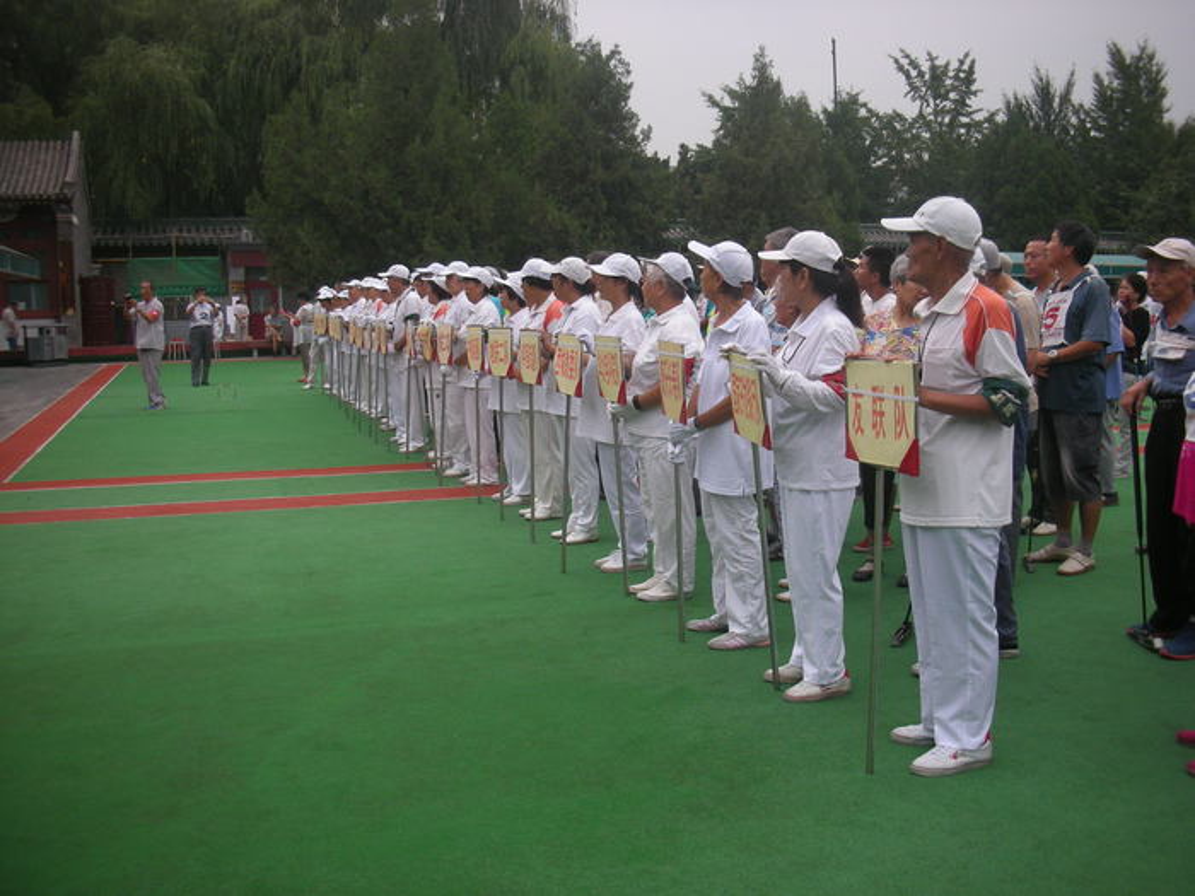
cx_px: 598
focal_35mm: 35
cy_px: 448
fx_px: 1208
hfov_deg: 52.6
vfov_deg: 40.7
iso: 50
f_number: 2.8
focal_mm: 5.8
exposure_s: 1/225
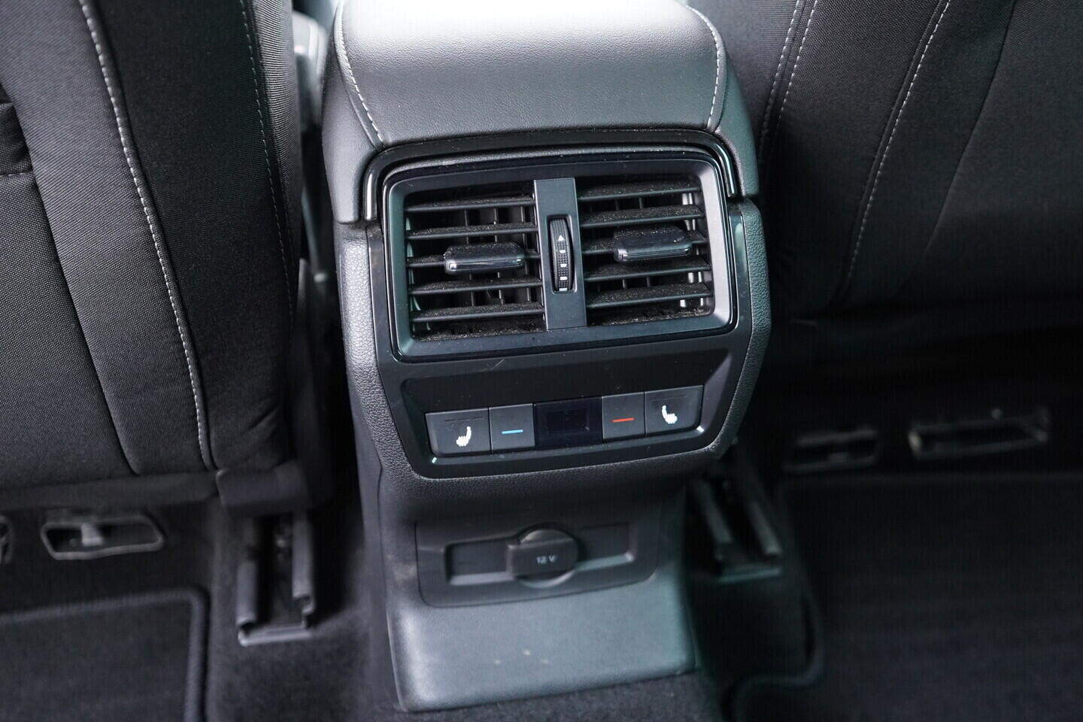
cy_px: 361
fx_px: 1083
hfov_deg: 53.1
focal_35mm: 36
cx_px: 542
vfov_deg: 36.9
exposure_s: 1/40
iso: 2000
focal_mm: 24
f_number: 2.8
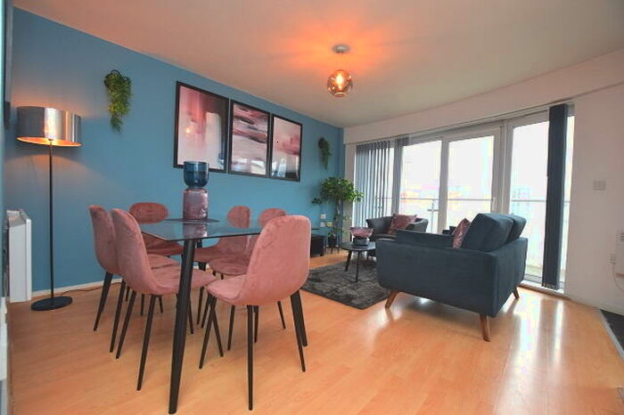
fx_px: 260
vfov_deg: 77.3
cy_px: 208
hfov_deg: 100.4
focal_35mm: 15
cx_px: 312
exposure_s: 1/100
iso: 800
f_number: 5
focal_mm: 10
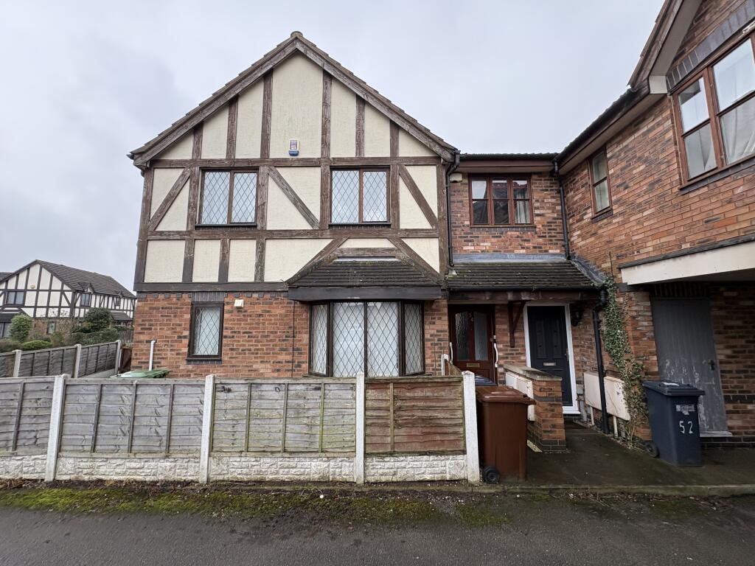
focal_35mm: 14
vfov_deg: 85.7
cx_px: 378
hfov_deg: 102.1
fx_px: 305
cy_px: 283
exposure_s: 1/99
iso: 64
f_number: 2.2
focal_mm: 2.22
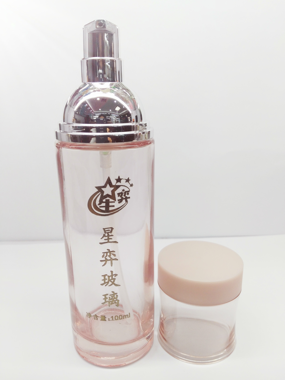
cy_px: 190
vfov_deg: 63.4
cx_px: 142
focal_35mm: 28
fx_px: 307
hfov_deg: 49.7
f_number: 2
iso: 64
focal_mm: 2.96
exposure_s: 1/166
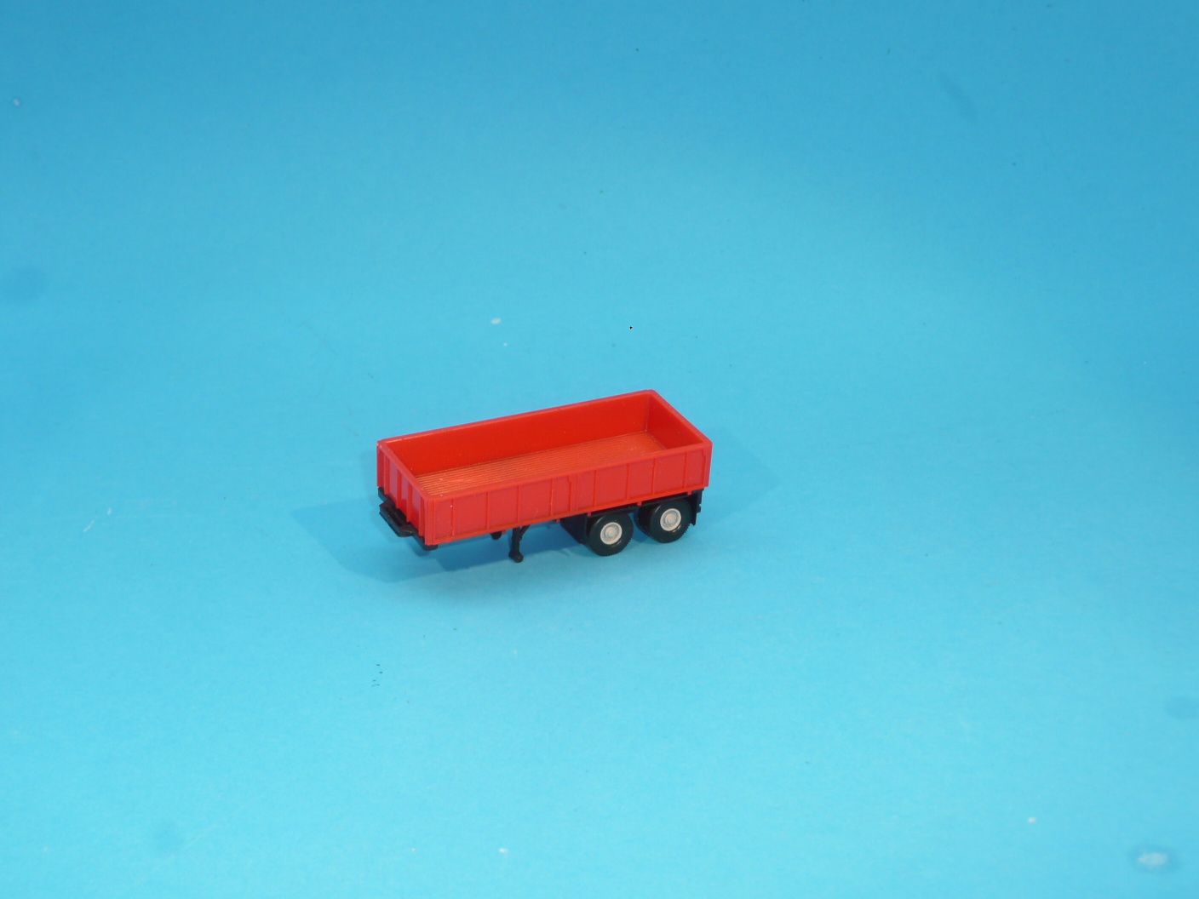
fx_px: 2009
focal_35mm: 58
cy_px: 450
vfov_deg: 25.2
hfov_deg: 33.2
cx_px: 600
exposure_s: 1/40
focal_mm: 9.5
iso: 100
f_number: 4.4
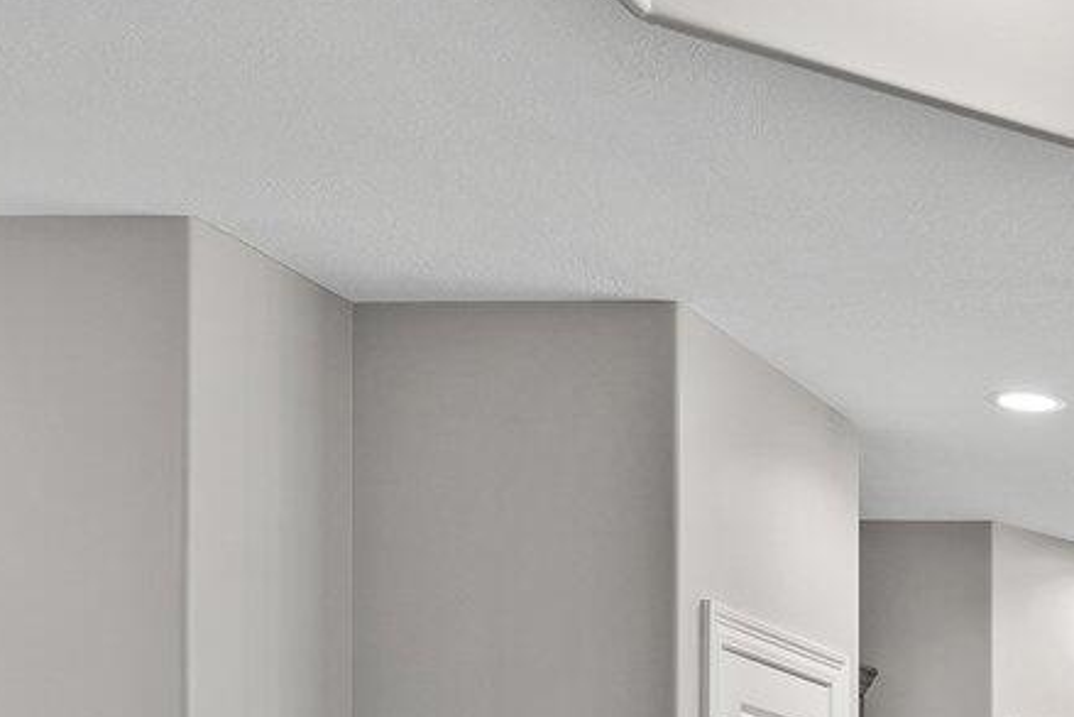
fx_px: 2214
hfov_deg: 21.8
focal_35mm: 74
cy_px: 987
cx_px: 1688
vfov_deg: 17.1
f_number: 8
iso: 400
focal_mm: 15.9
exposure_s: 1/2
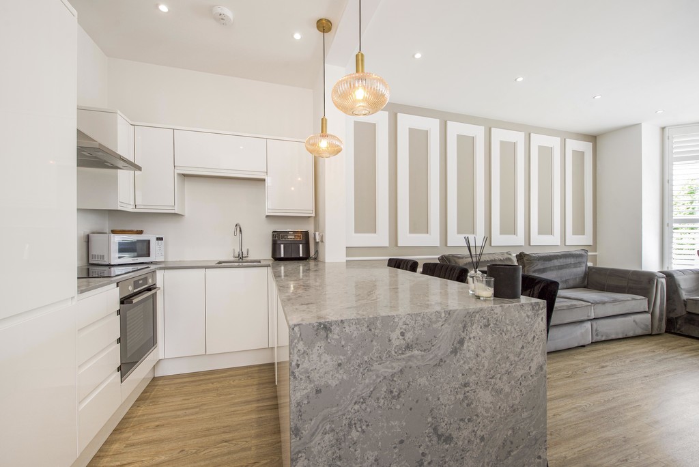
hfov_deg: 104.2
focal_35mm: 14
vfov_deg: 81.3
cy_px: 234
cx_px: 350
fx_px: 272
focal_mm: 14
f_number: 9
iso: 320
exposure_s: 1/50
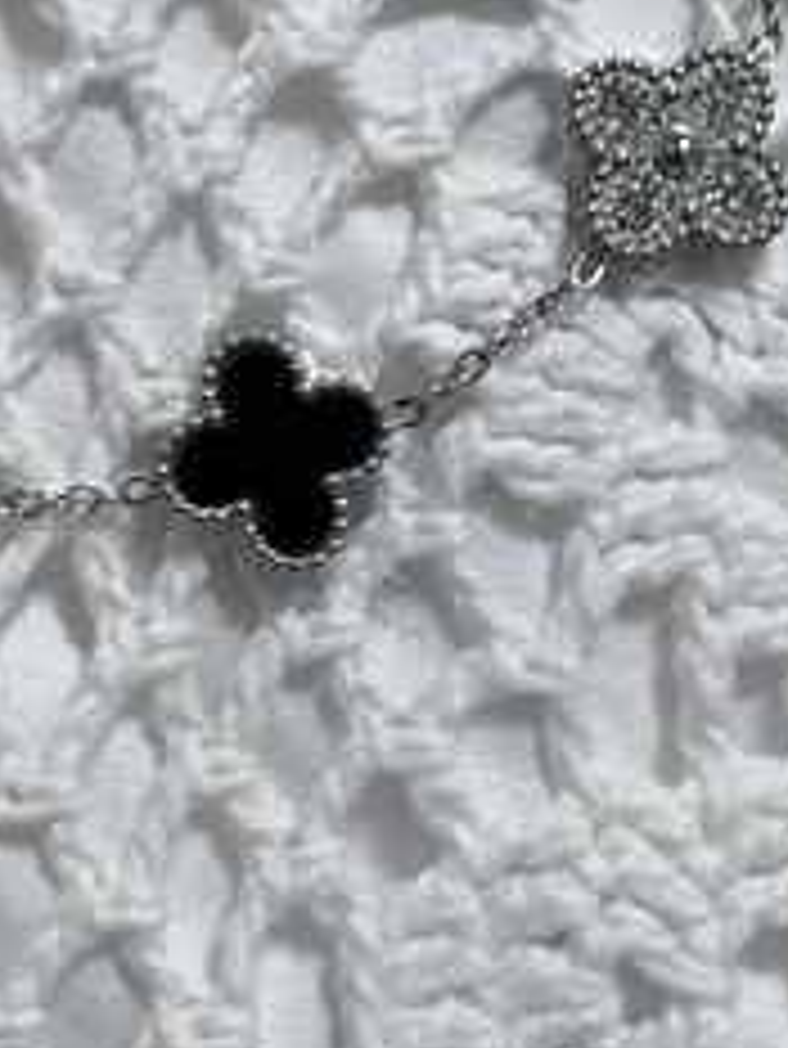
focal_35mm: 80
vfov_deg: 23.0
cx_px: 95
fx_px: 2426
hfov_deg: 18.2
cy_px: -101
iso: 1000
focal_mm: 6.14
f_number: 1.65
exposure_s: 1/60
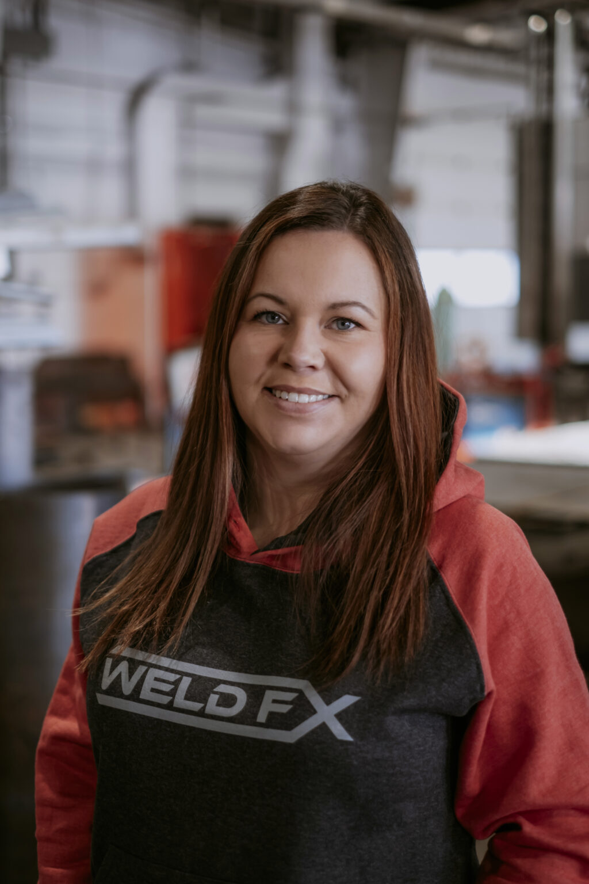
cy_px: 442
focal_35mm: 53
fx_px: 1301
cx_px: 294
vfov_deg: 37.5
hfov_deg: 25.5
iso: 640
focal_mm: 35
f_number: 1.4
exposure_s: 1/500
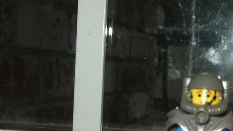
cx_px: 191
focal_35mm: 113
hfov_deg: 18.7
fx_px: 698
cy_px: 149
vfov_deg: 10.6
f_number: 8
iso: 200
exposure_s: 1/60
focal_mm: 11.73
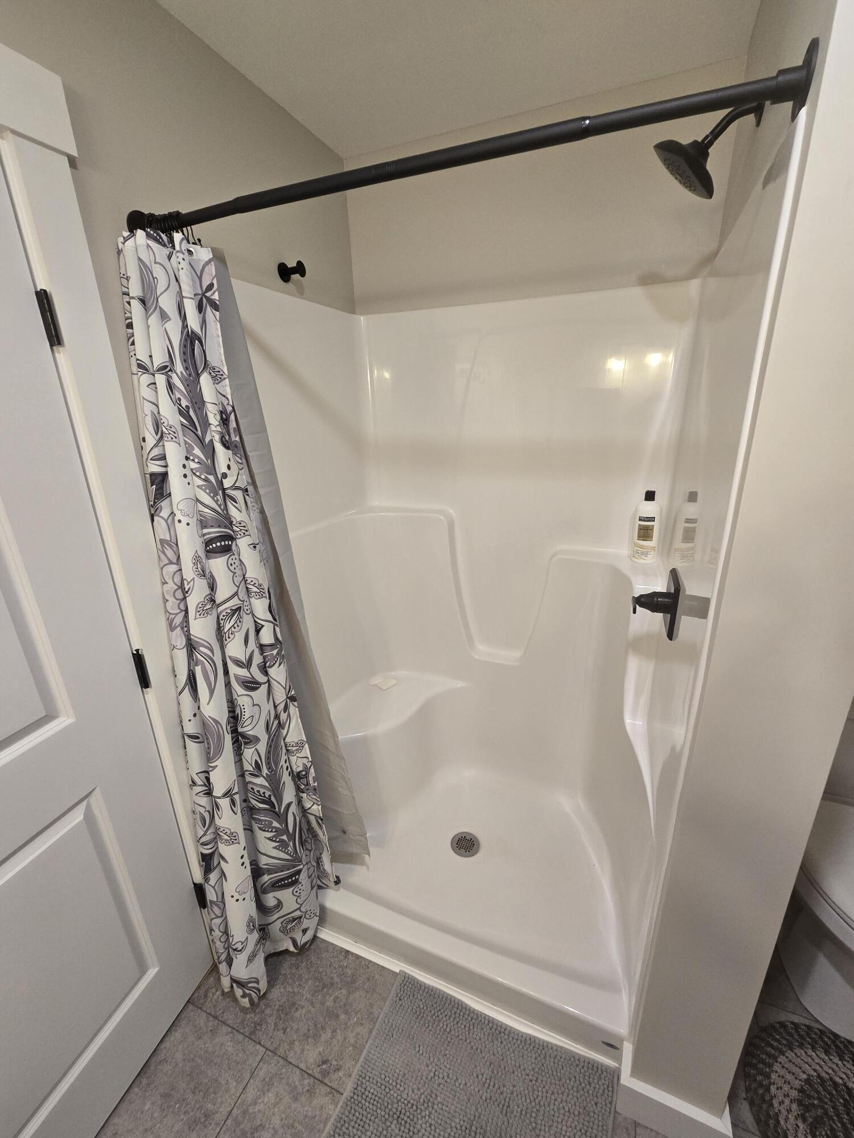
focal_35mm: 13
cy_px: 569
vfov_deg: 106.2
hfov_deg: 89.9
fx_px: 428
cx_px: 427
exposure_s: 1/60
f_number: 2.2
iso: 200
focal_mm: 2.2
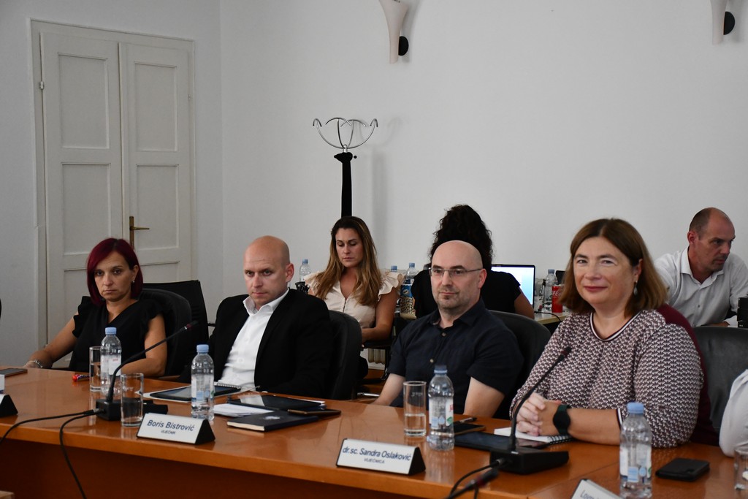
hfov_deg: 31.9
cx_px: 374
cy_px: 250
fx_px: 1309
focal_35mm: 63
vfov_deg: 21.6
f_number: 4.5
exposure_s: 1/125
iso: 2800
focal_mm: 42
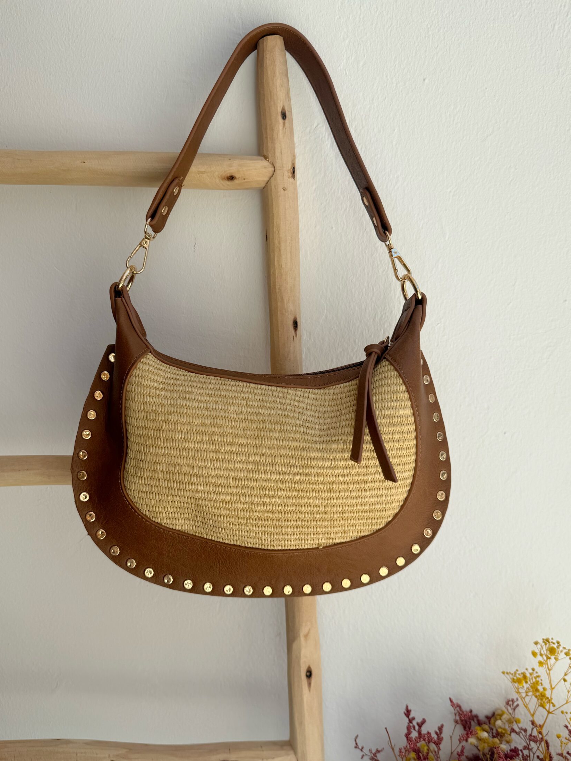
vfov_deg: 63.4
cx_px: 282
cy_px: 393
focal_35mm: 28
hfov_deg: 49.8
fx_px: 616
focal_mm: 6.76
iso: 80
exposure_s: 1/1949
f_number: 1.78
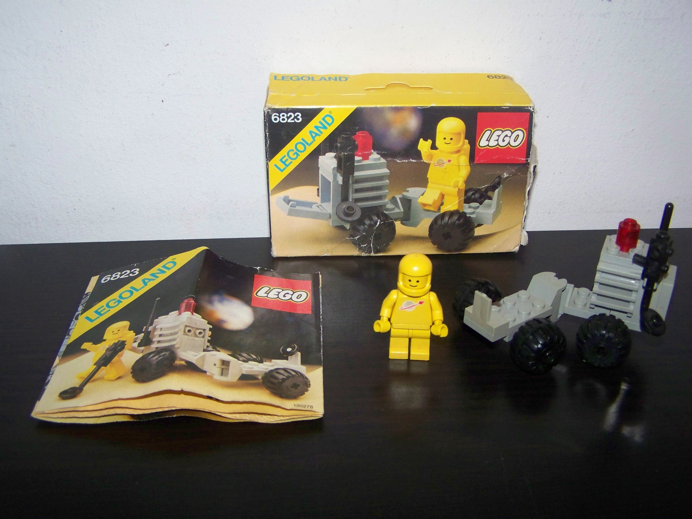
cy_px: 260
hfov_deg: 49.0
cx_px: 346
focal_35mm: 38
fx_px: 760
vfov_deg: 37.7
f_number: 2.8
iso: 200
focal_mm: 6.3
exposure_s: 1/30
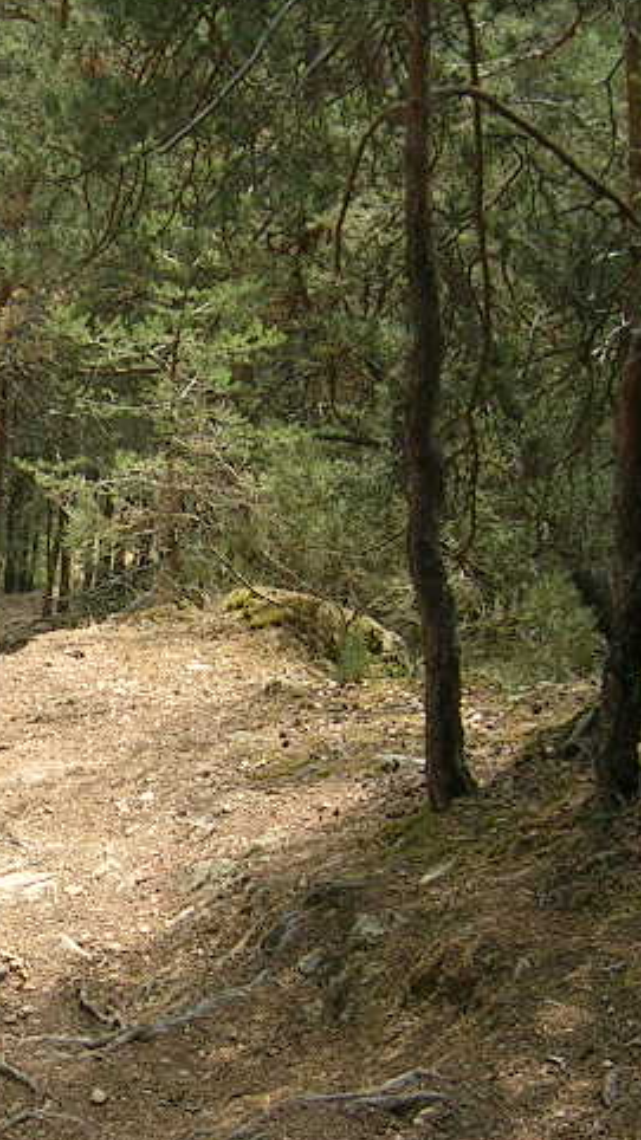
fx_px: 2448
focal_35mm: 81
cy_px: 702
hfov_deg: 14.6
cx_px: -71
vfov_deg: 26.1
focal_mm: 5.4
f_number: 2.8
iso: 50
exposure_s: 1/231
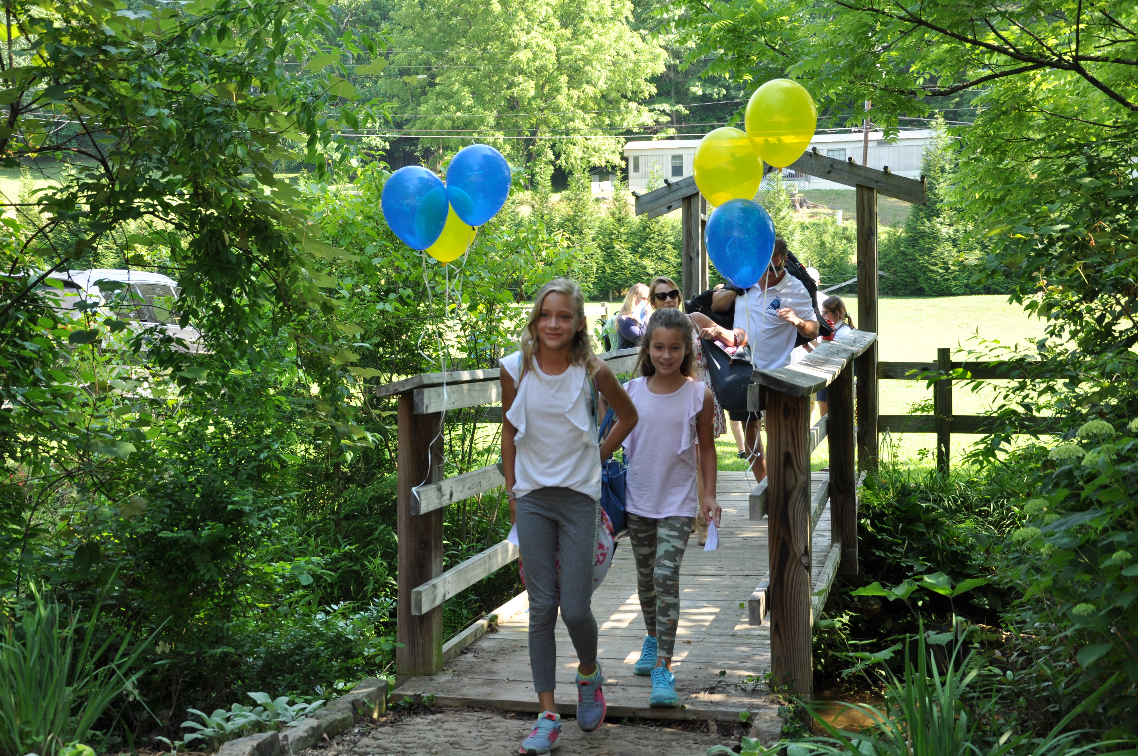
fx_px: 1610
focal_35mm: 51
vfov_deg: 26.4
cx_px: 569
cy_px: 378
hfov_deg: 38.9
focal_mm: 34
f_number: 5.6
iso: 250
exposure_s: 1/125
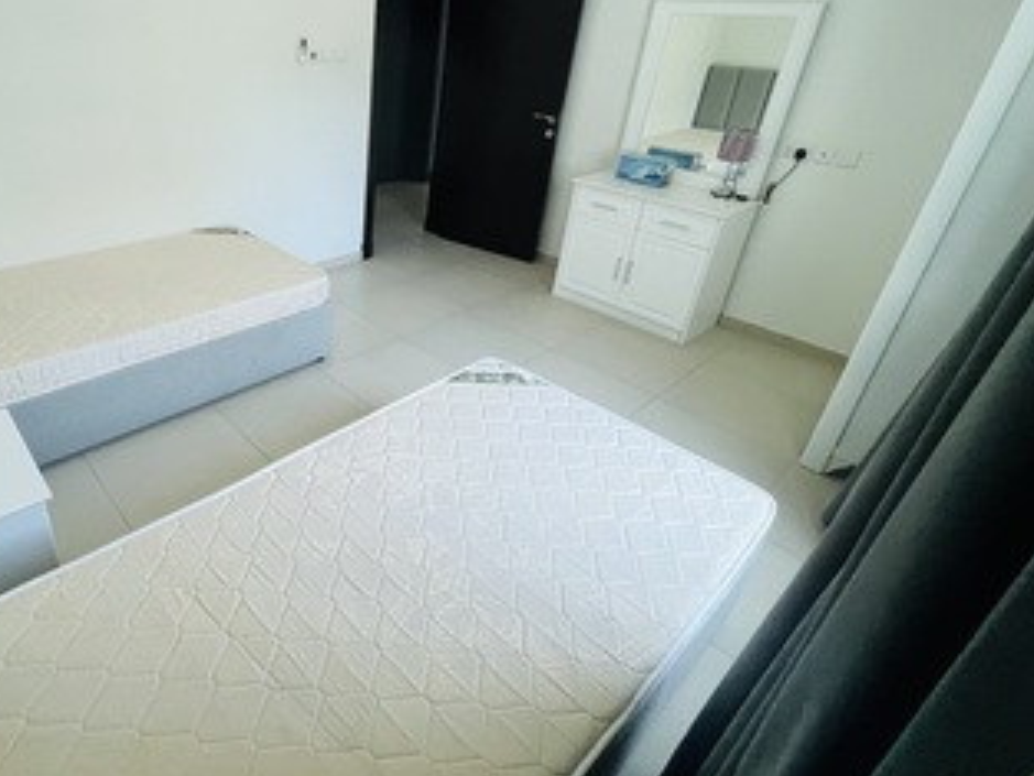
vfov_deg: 68.2
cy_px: 319
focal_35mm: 19
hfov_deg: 81.5
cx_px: 335
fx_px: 568
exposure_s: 1/99
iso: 250
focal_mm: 1.57
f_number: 1.8
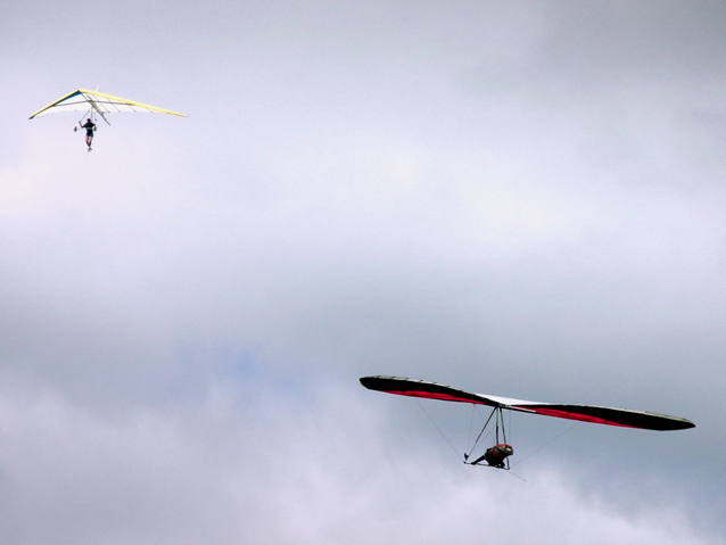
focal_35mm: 303
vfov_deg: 4.9
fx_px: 6357
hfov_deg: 6.5
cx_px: 363
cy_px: 272
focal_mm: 50
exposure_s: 1/774
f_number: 4.4
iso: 50
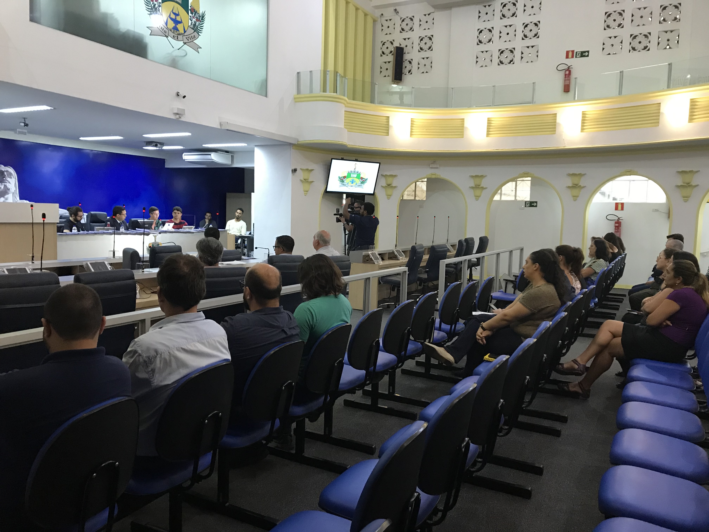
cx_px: 354
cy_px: 266
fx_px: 573
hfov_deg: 63.4
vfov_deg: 49.7
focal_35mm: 28
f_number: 1.8
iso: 80
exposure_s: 1/15
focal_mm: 3.99
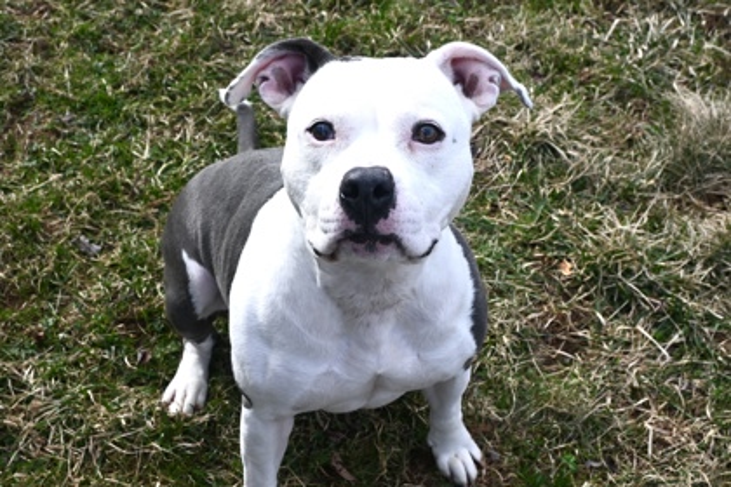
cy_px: 244
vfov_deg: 28.5
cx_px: 366
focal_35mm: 47
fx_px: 959
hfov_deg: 41.7
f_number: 8
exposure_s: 1/500
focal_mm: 31.5
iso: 280
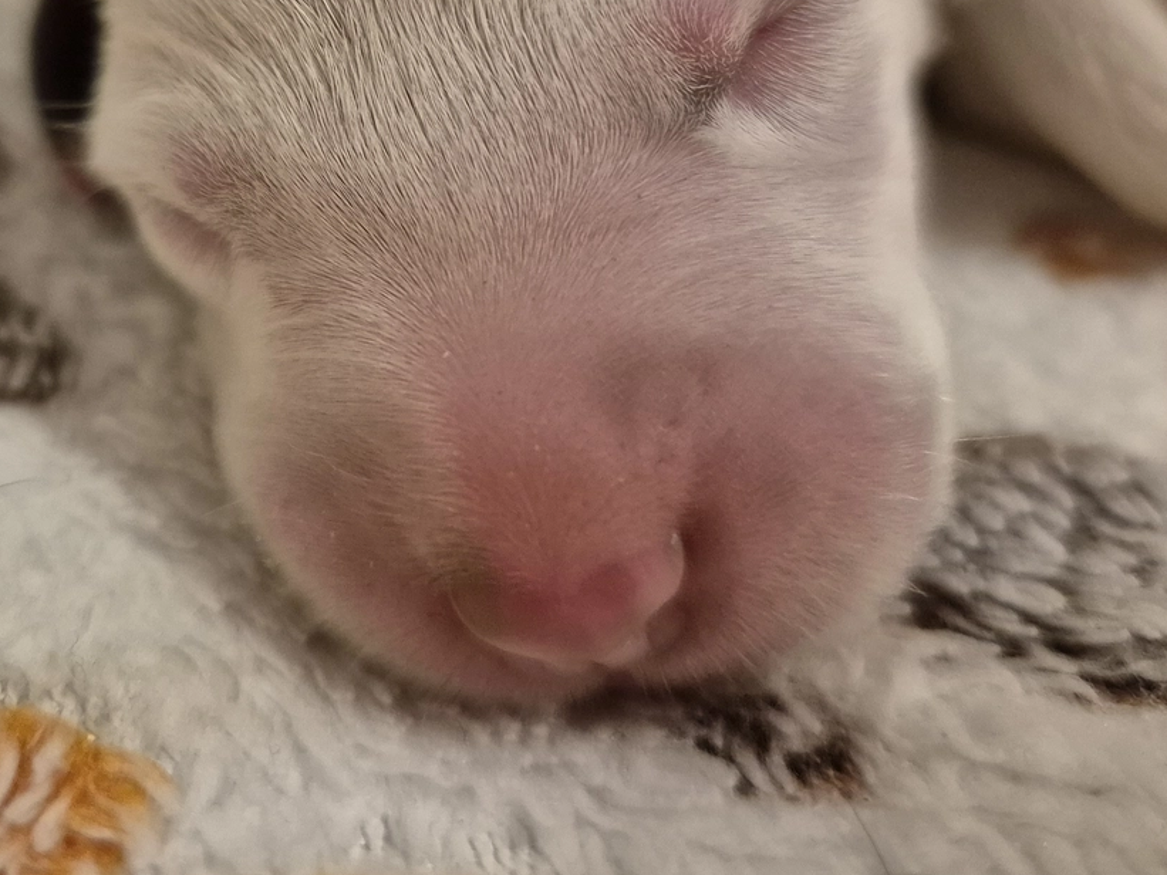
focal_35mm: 42
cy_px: 156
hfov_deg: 44.3
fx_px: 1416
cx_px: 409
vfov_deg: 33.2
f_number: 1.8
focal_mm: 5.4
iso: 1250
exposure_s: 1/100
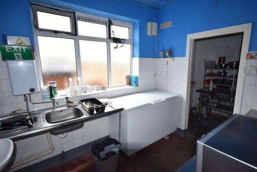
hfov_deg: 90.0
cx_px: 128
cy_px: 86
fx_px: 129
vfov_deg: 67.4
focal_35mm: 18
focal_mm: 12
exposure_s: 1/100
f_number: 5
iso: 800
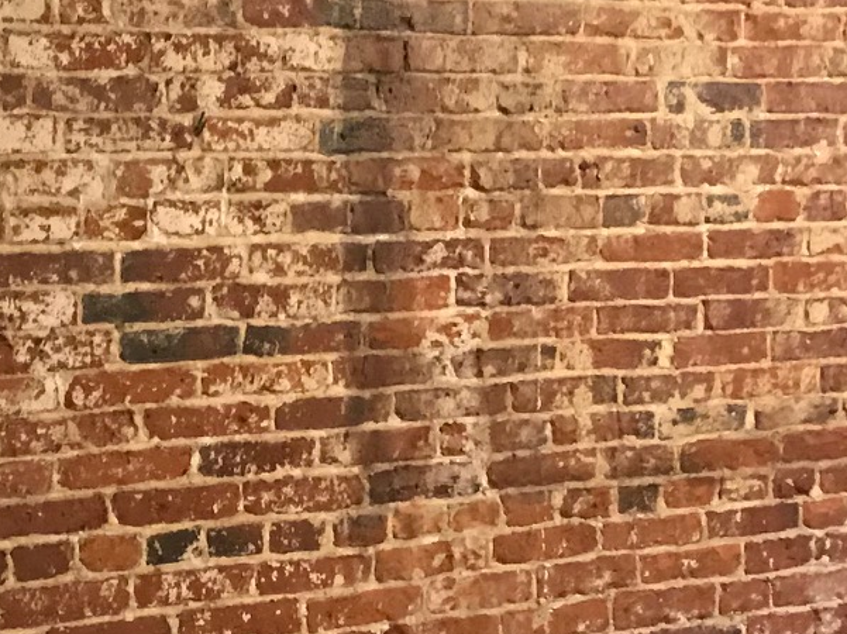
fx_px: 2299
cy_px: 230
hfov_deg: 20.8
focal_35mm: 94
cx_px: 306
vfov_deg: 15.7
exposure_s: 1/15
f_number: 1.8
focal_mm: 3.99
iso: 100
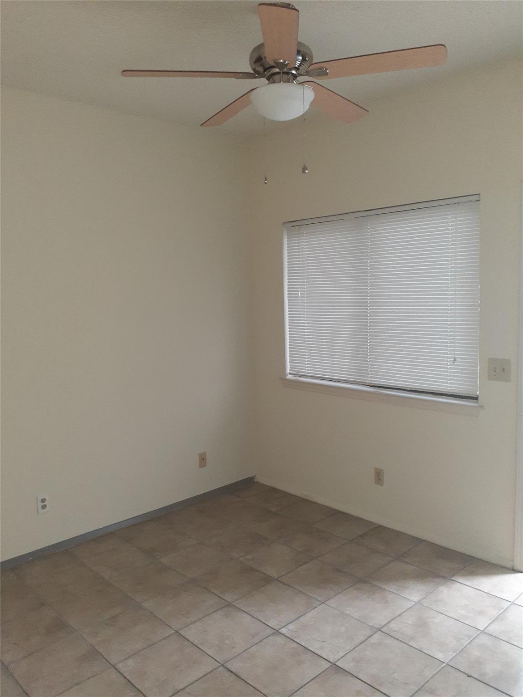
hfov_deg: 51.4
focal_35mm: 27
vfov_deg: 65.3
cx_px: 262
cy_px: 348
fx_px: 544
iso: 400
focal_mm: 3.6
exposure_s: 1/24
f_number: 1.9
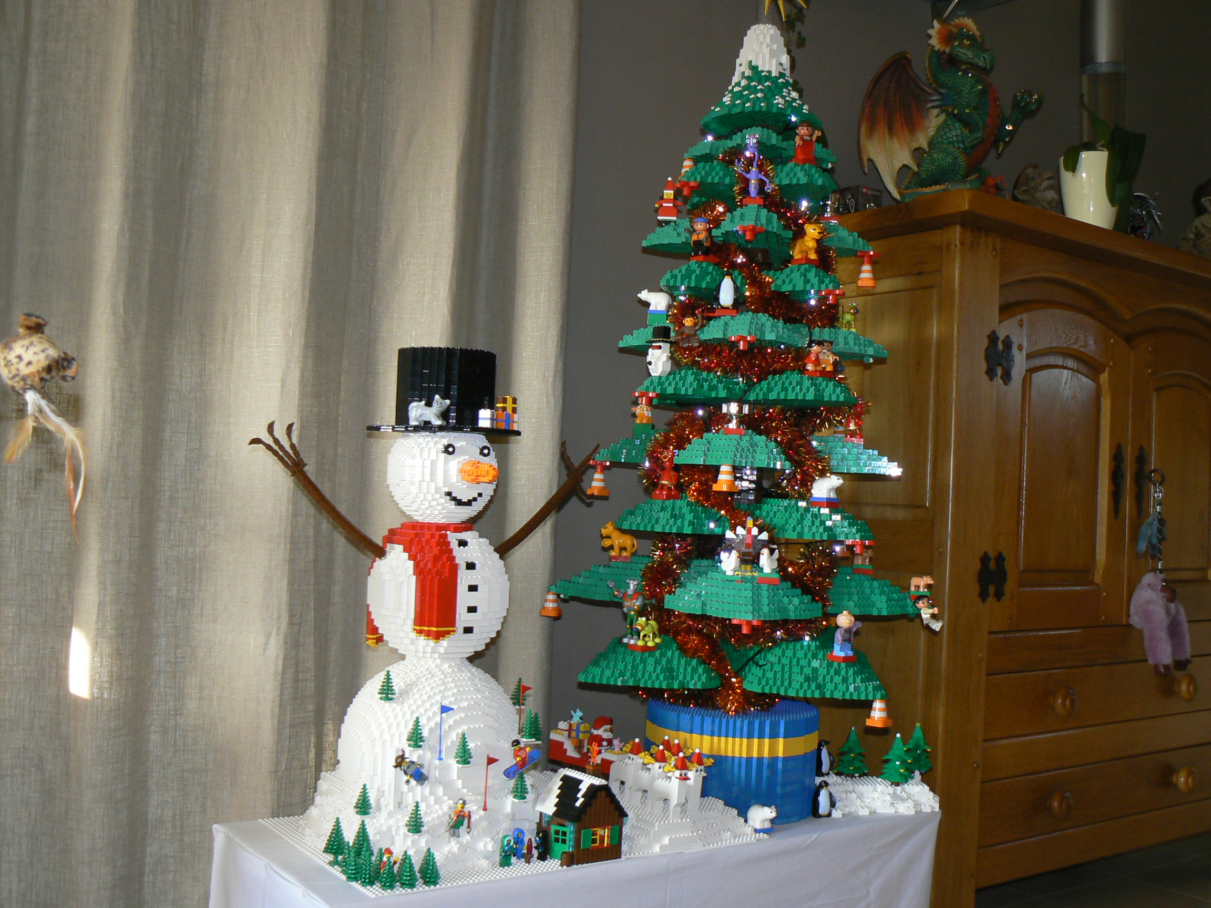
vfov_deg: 39.7
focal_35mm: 36
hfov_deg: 51.4
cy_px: 454
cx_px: 606
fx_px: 1259
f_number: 2.8
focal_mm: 6
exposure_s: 1/25
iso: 100
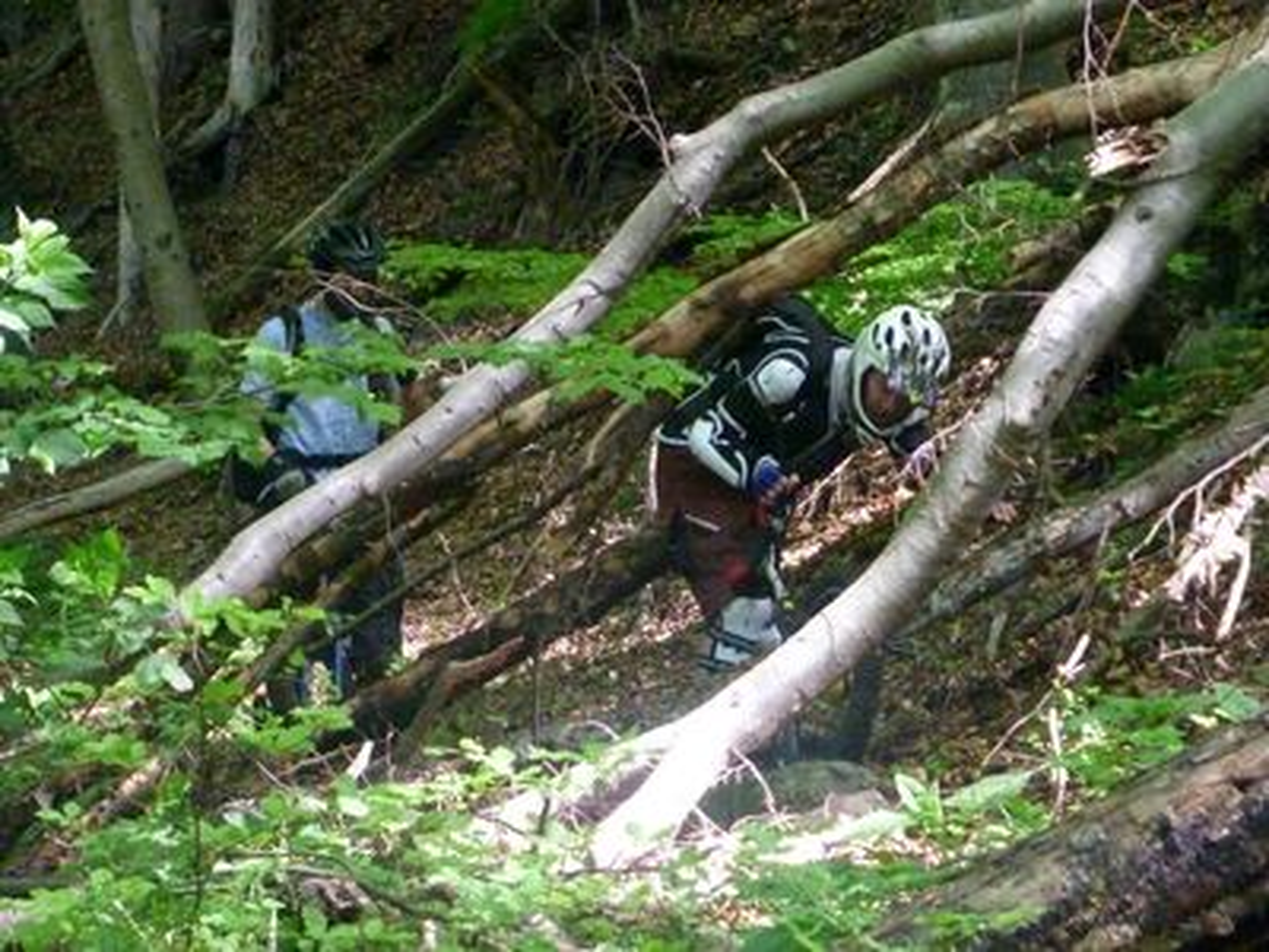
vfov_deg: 11.6
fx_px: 4692
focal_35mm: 128
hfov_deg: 15.4
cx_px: 634
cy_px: 476
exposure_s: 1/60
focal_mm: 22.8
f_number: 5.9
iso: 800
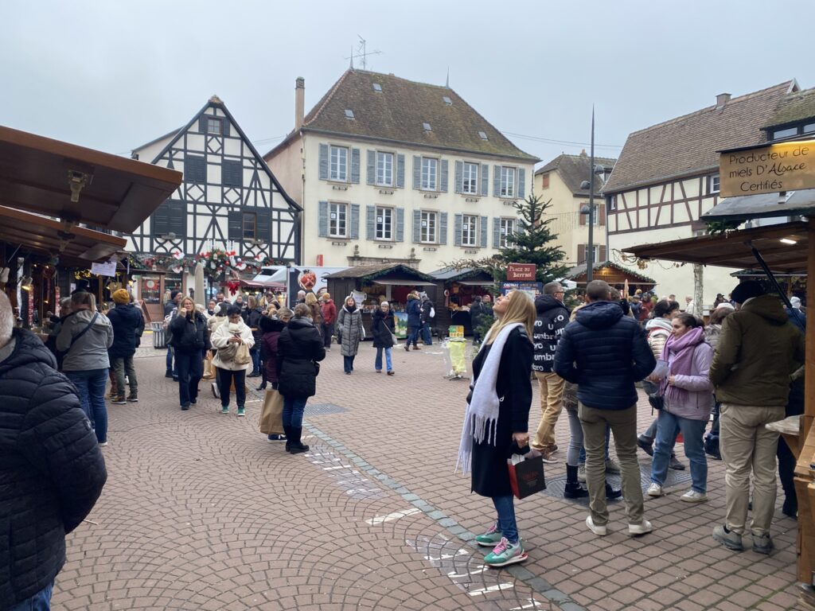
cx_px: 408
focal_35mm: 26
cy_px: 306
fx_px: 612
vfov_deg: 53.1
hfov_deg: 67.3
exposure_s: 1/279
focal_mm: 4.25
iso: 32
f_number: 1.8
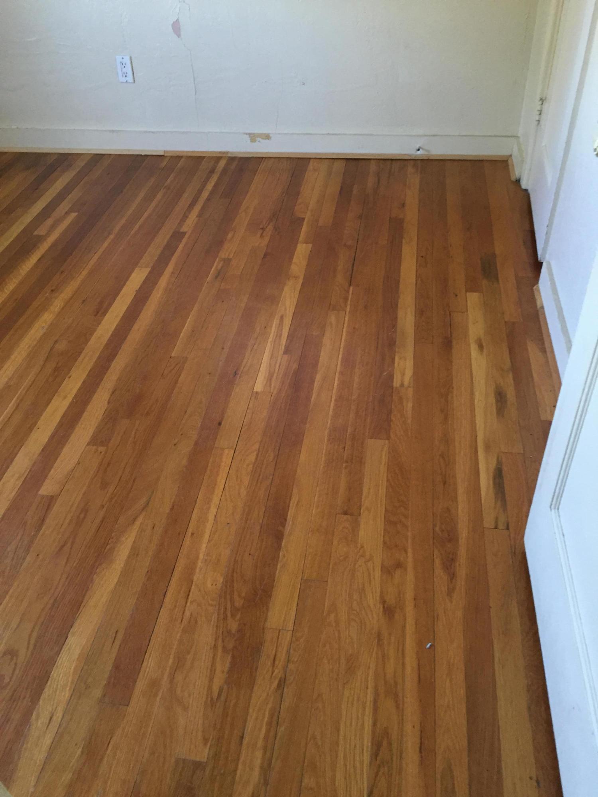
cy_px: 398
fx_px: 668
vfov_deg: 61.7
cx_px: 299
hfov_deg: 48.2
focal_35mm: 29
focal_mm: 4.15
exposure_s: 1/30
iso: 125
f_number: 2.2
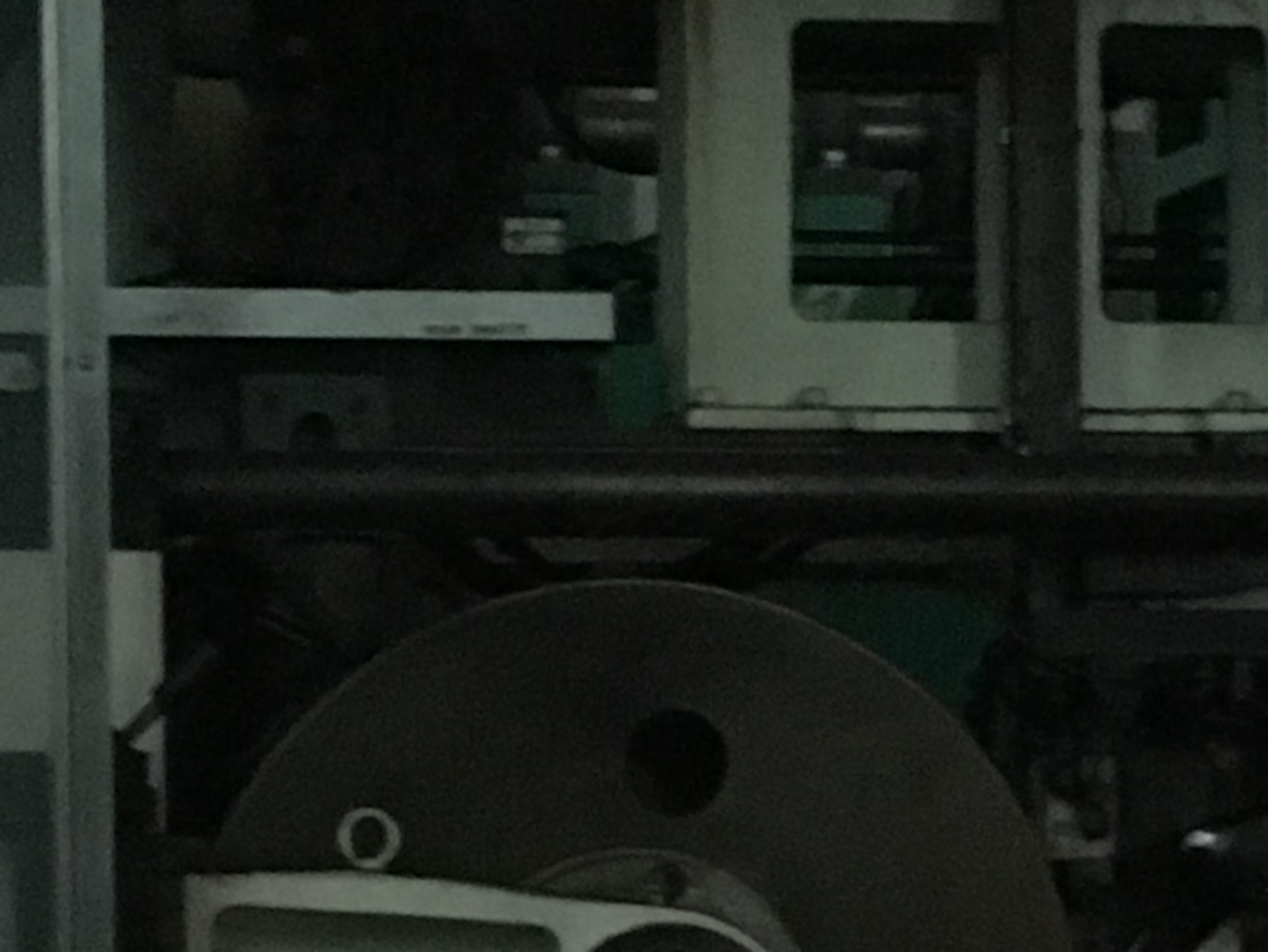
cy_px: 1017
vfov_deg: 10.3
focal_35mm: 142
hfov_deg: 13.9
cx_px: 670
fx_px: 5204
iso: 640
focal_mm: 4.15
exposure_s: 1/15
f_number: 2.2
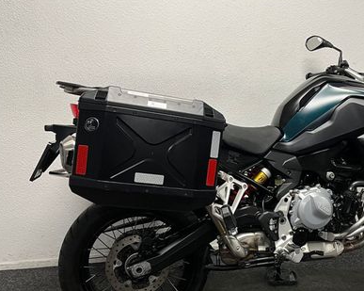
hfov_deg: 42.9
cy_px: 172
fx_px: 452
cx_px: 260
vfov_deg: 35.5
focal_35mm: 42
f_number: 1.6
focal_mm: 5.1
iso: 80
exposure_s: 1/50
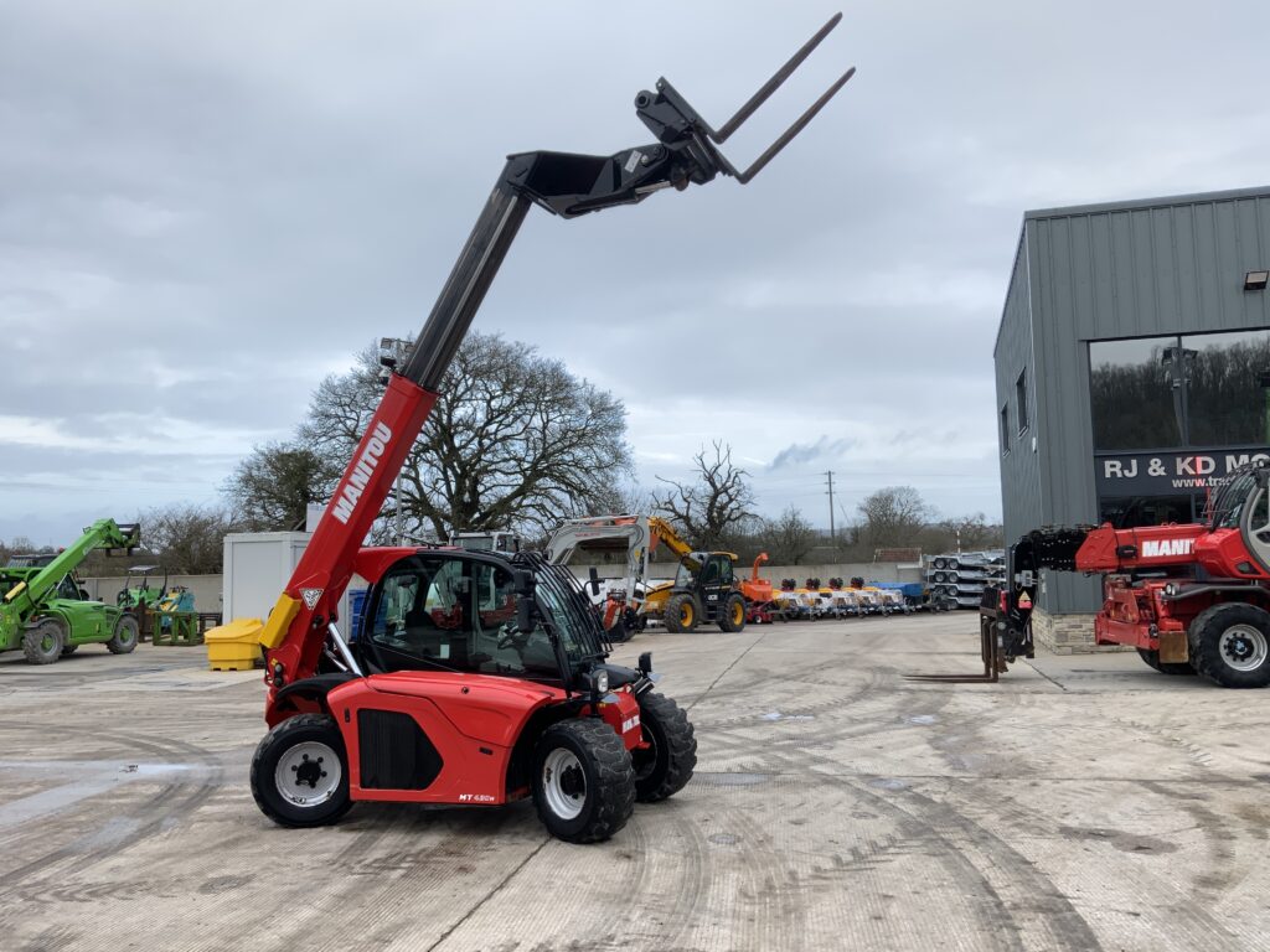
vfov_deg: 48.2
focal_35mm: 29
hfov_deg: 61.7
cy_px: 476
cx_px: 635
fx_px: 1064
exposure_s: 1/176
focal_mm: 3
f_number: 1.8
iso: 16
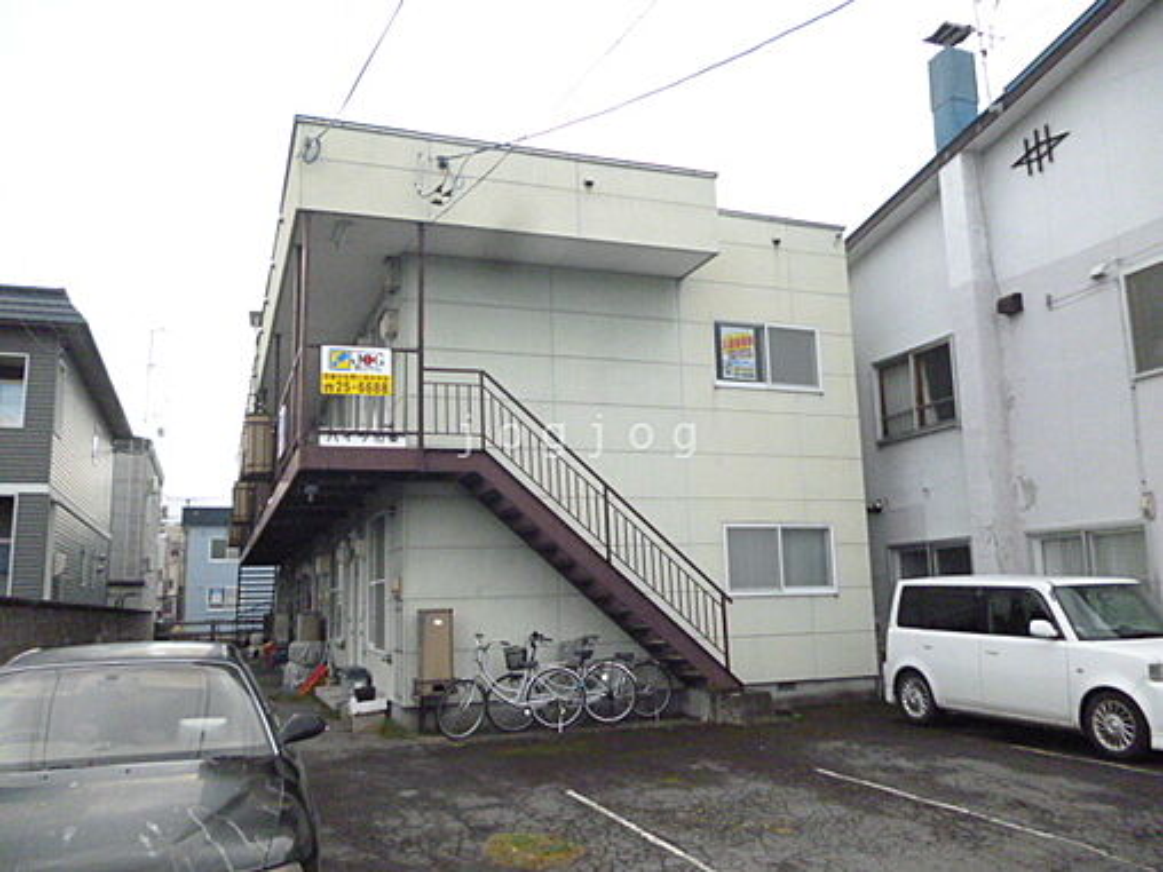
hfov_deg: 63.4
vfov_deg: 49.7
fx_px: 941
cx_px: 582
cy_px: 436
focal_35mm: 28
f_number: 9
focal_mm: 5
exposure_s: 1/400
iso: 800
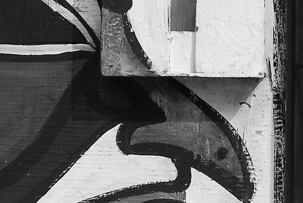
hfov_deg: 8.0
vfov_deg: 5.4
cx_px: 394
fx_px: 2141
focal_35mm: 254
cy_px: 53
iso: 100
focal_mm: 34
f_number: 7.1
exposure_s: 1/200
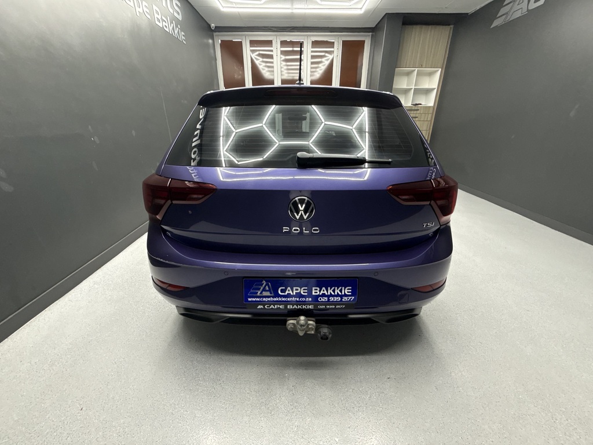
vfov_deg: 85.7
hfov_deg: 102.1
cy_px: 222
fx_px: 240
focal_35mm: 14
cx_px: 296
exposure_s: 1/50
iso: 200
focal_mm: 2.22
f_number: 2.2
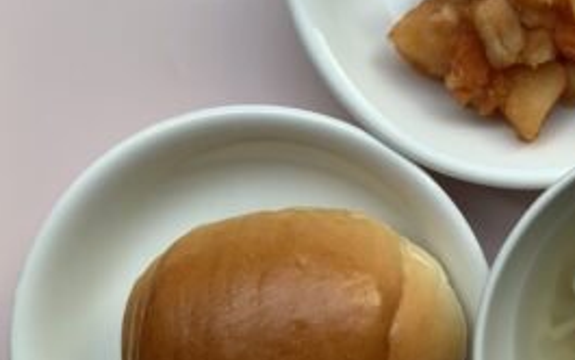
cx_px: 490
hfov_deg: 36.9
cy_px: 123
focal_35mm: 52
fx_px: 815
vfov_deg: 24.8
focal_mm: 4.25
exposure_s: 1/126
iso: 25
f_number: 1.8
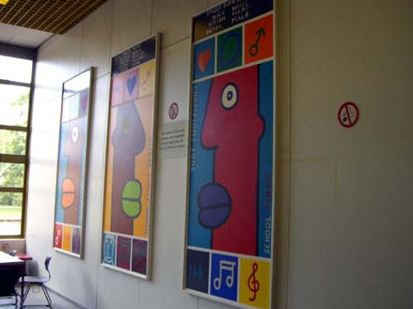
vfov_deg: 36.8
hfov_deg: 47.9
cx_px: 210
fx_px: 465
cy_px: 155
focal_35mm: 39
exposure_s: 1/60
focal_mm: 6.2
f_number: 2.7
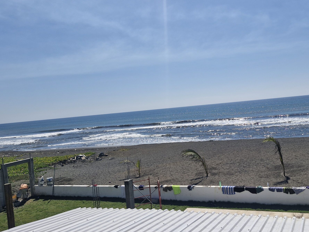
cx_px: 192
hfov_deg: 54.8
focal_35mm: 33
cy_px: 112
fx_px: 295
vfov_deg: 42.9
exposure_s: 1/5200
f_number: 1.8
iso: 50
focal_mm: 5.54
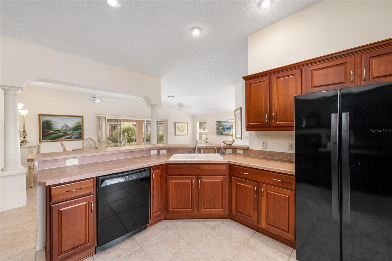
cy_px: 130
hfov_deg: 104.3
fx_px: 152
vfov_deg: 81.2
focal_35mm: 14
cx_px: 196
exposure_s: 1/15
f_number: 8
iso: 500
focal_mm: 14
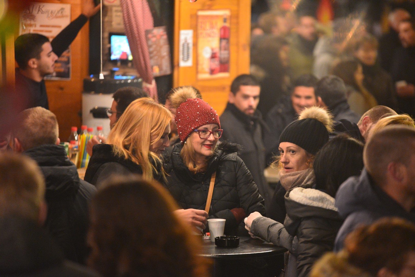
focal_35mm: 200
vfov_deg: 6.9
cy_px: 138
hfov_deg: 10.3
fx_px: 2306
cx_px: 208
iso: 5000
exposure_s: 1/100
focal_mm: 200
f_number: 2.8
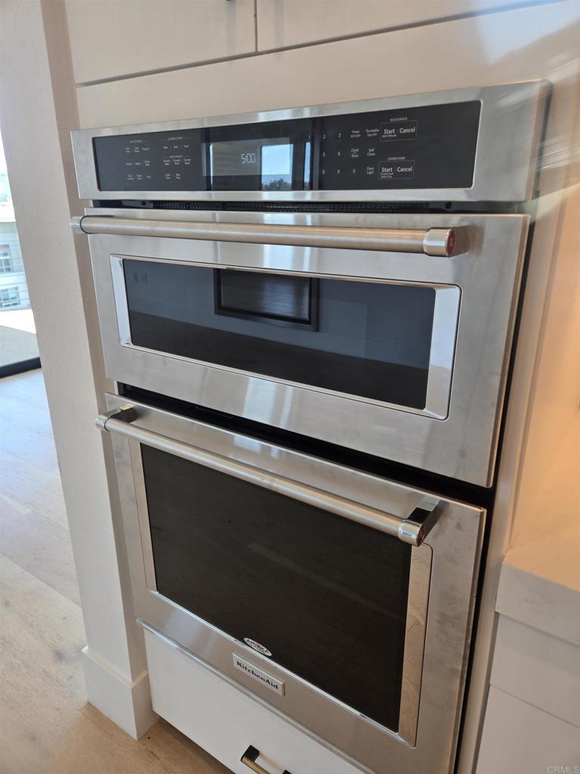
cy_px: 387
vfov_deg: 73.9
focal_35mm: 23
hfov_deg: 58.9
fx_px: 514
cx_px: 290
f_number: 1.8
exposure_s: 1/120
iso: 64
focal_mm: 5.4
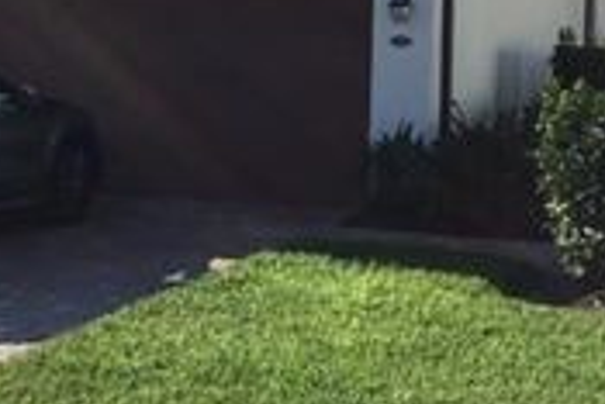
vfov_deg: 14.9
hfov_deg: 22.1
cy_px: 129
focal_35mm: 92
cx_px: 228
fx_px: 1547
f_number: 2.4
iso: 25
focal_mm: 3.3
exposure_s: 1/1164
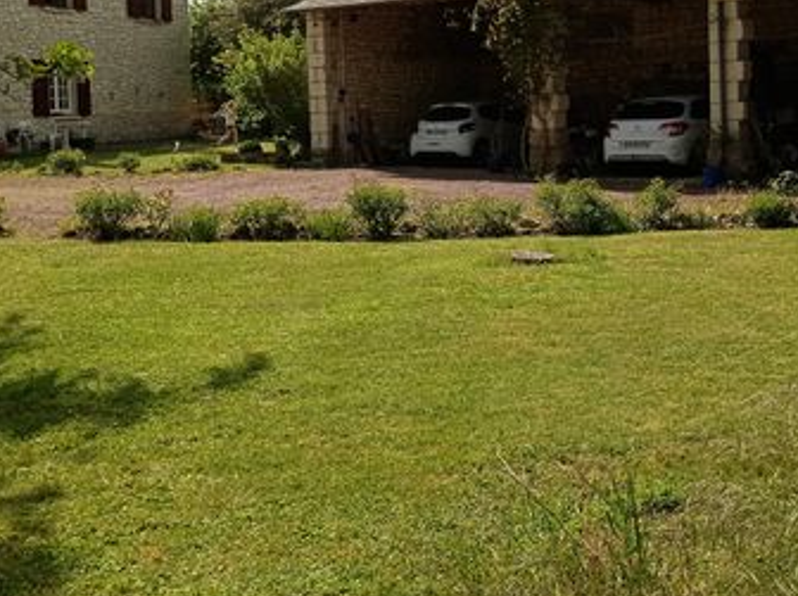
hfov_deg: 38.0
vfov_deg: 28.8
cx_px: 504
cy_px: 179
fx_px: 1151
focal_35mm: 50
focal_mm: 4.7
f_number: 1.79
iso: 102
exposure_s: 1/4348
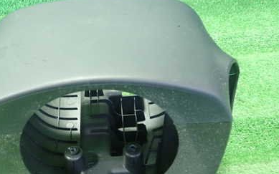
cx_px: 85
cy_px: 119
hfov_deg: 40.4
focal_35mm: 49
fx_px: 373
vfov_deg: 26.2
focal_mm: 5.5
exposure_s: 1/60
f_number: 2.3
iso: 800
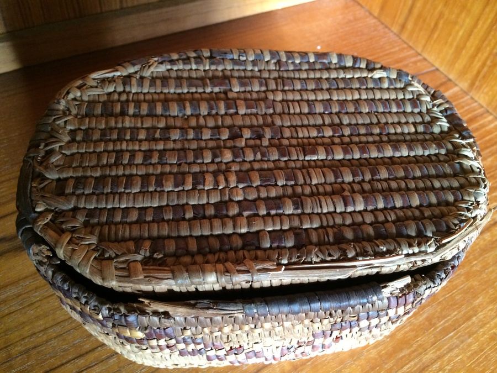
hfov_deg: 60.0
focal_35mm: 30
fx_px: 431
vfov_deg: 46.8
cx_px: 248
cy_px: 186
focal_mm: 4.12
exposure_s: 1/30
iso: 250
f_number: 2.2
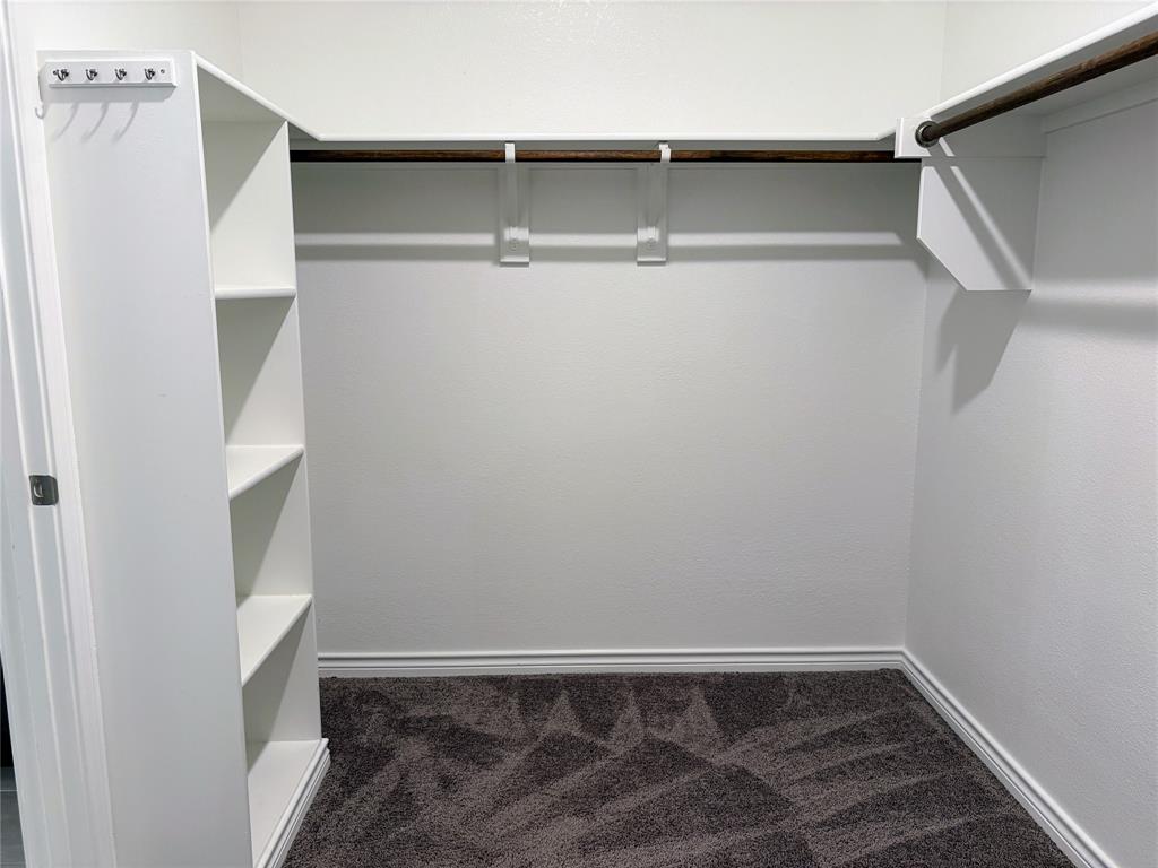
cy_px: 434
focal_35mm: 26
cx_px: 579
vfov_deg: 53.1
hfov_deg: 67.3
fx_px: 870
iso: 160
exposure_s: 1/60
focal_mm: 5.96
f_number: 1.6
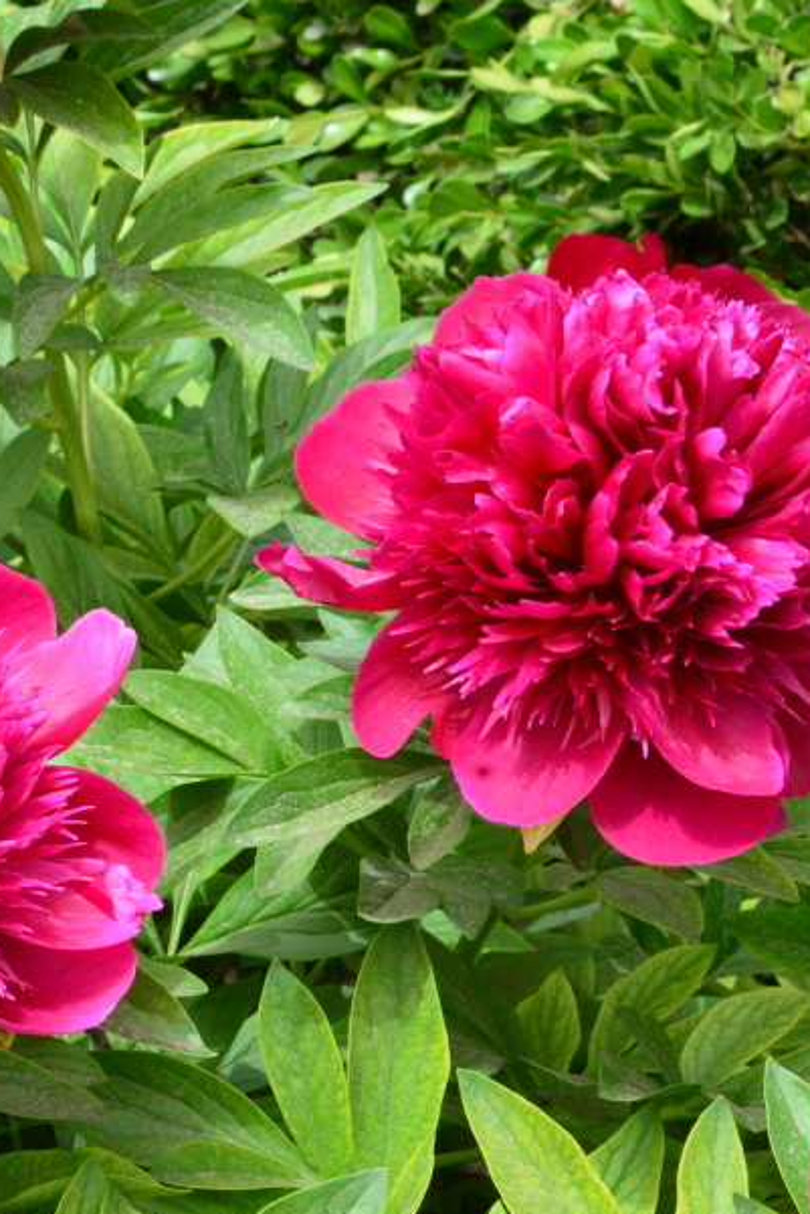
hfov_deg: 9.2
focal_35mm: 148
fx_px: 4992
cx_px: -75
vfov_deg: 13.9
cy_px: 639
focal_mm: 58
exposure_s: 1/250
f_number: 20
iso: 1400
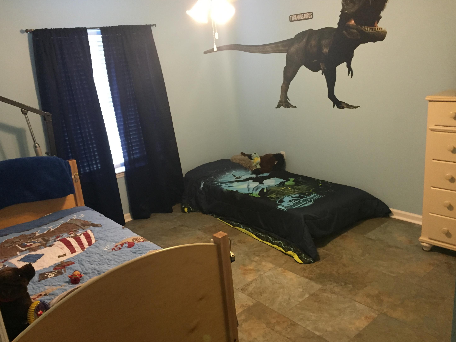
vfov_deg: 46.8
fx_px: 395
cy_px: 173
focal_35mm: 30
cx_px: 221
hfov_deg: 60.0
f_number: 2.2
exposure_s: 1/30
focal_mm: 4.15
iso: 250
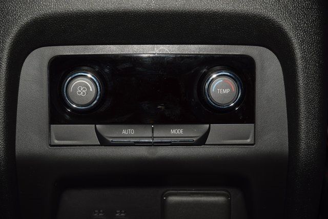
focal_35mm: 105
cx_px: 164
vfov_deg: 13.0
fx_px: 957
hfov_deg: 19.5
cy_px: 110
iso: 100
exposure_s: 1/125
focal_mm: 70
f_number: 8
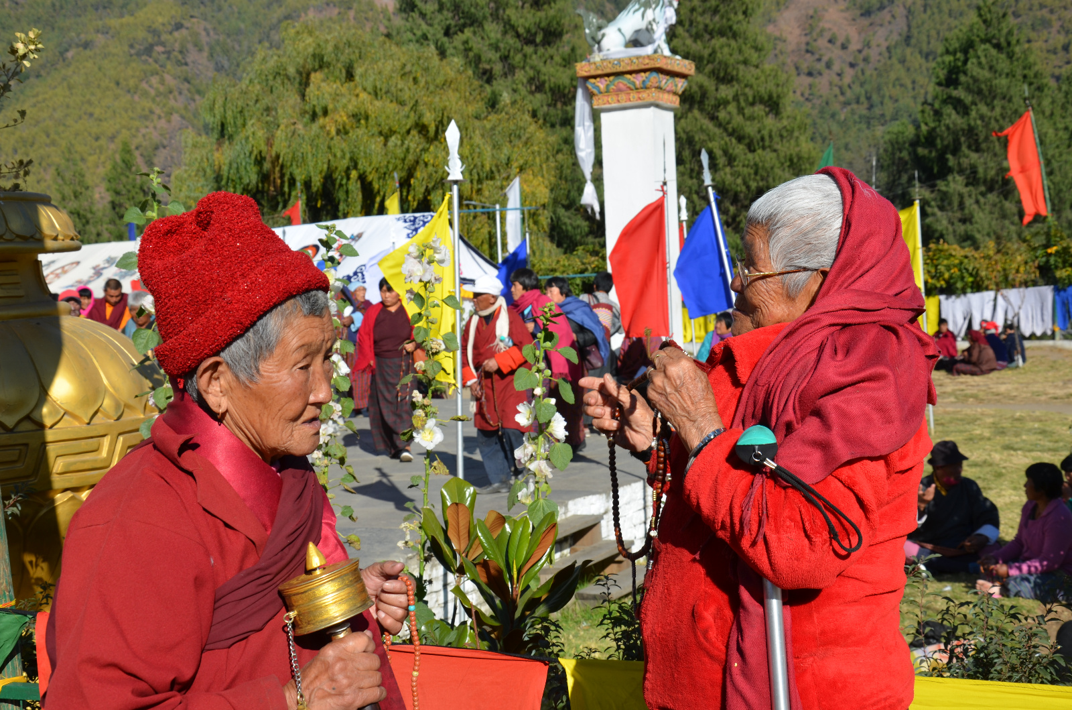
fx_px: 1560
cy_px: 355
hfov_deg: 37.9
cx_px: 536
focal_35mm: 52
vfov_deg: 25.6
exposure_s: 1/250
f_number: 8
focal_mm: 35
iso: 100
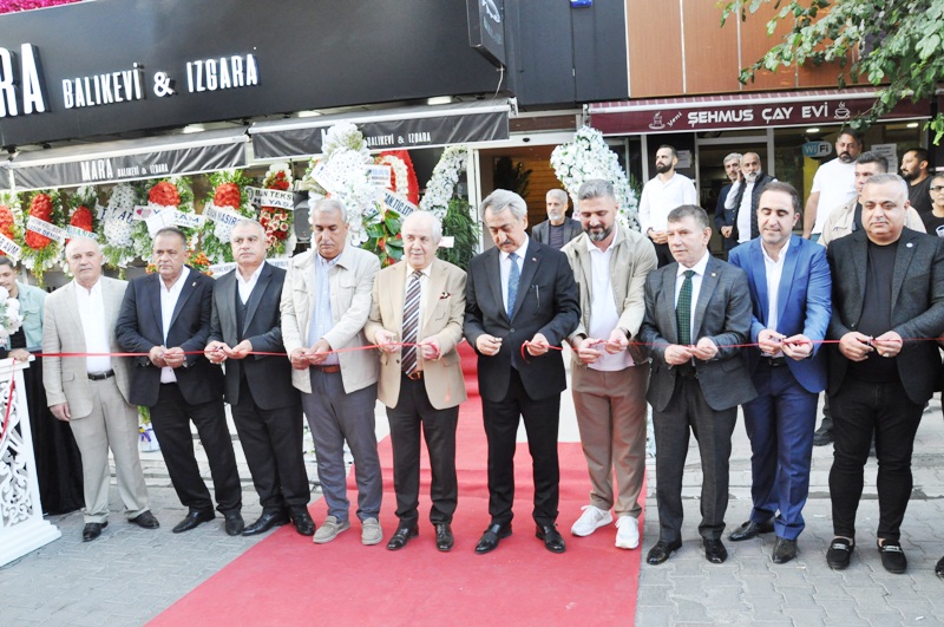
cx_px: 472
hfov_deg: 67.5
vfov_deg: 47.8
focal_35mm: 27
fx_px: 707
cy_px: 314
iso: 1250
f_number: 7.1
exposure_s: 1/50
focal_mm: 18
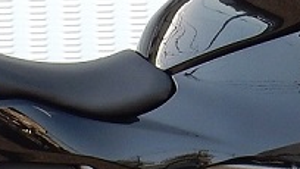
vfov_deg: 3.2
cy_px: 309
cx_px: 251
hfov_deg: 5.6
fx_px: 3056
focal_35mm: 384
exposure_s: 1/160
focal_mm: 10.7
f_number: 4.5
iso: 125
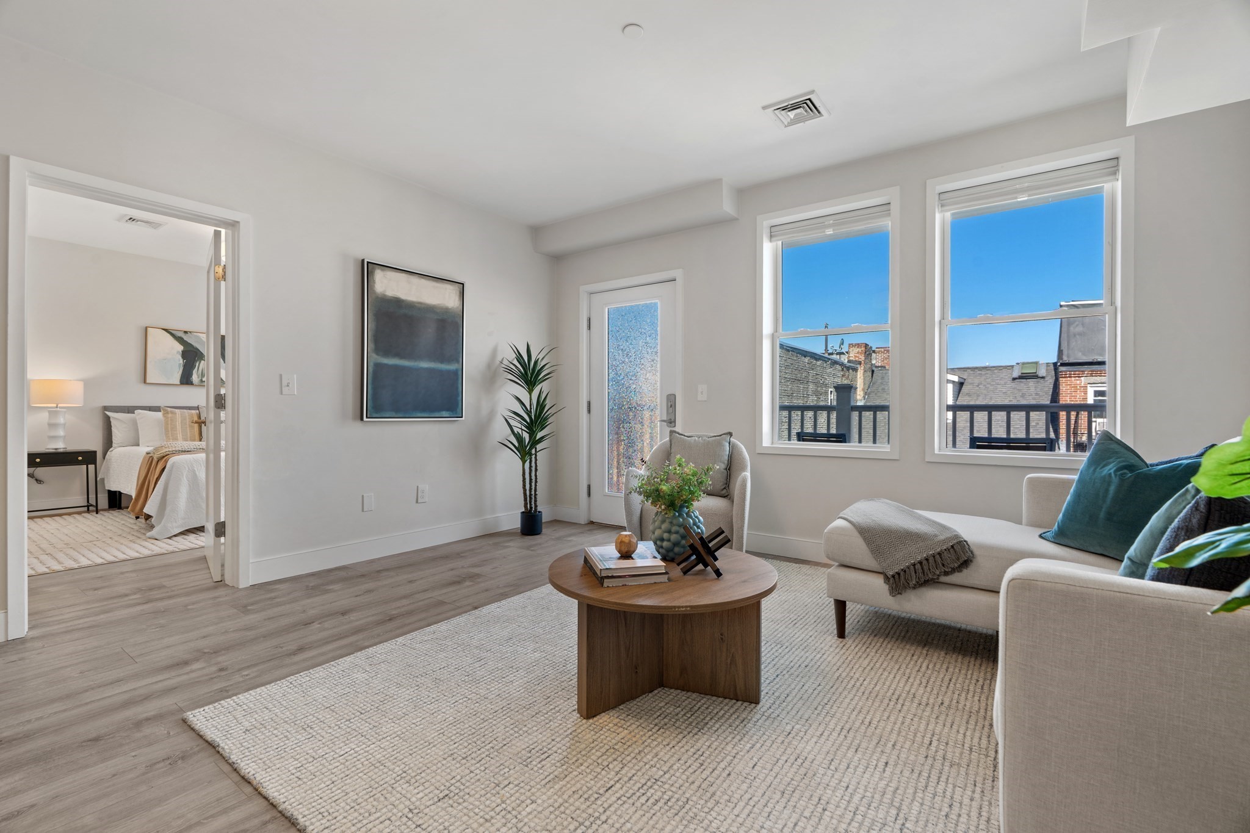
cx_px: 625
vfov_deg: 73.7
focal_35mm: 16
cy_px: 416
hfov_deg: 96.7
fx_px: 555
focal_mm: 16
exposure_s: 1/1.67
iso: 200
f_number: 9
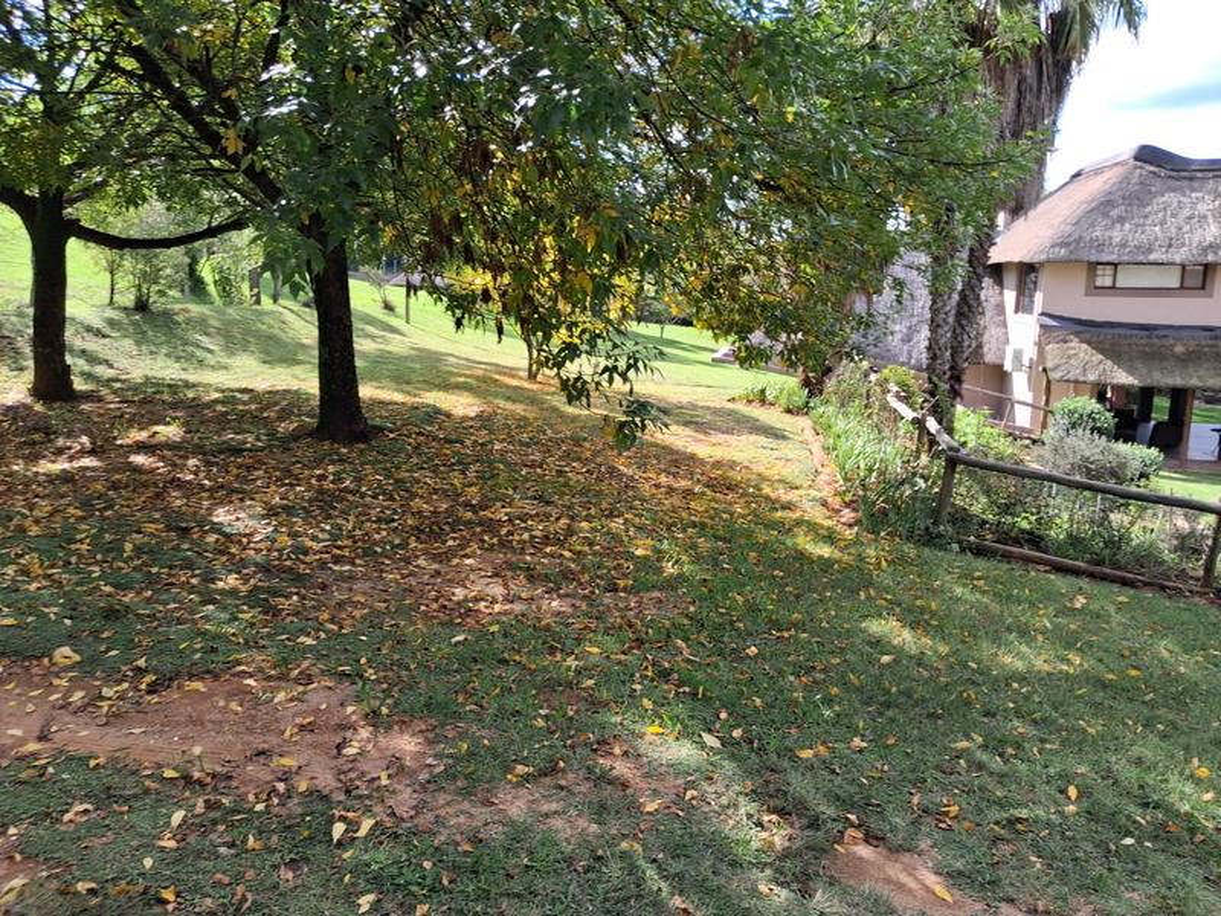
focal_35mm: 27
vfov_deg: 51.4
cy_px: 458
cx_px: 610
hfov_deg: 65.3
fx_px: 952
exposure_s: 1/192
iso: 20
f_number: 1.8
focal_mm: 4
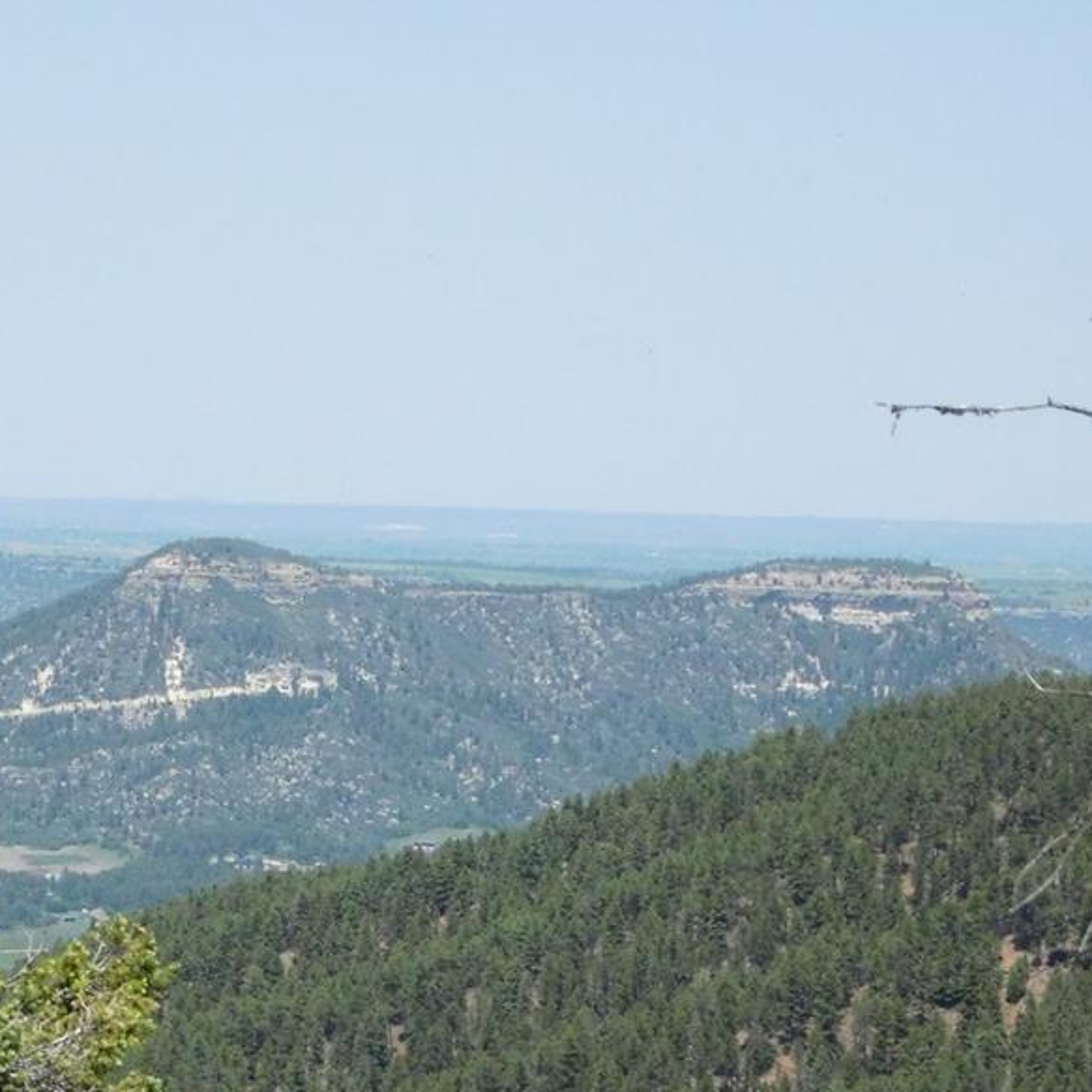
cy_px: 685
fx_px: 7424
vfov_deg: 8.4
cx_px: 337
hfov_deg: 8.4
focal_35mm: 208
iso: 800
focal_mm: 23.7
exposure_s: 1/1000
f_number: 10
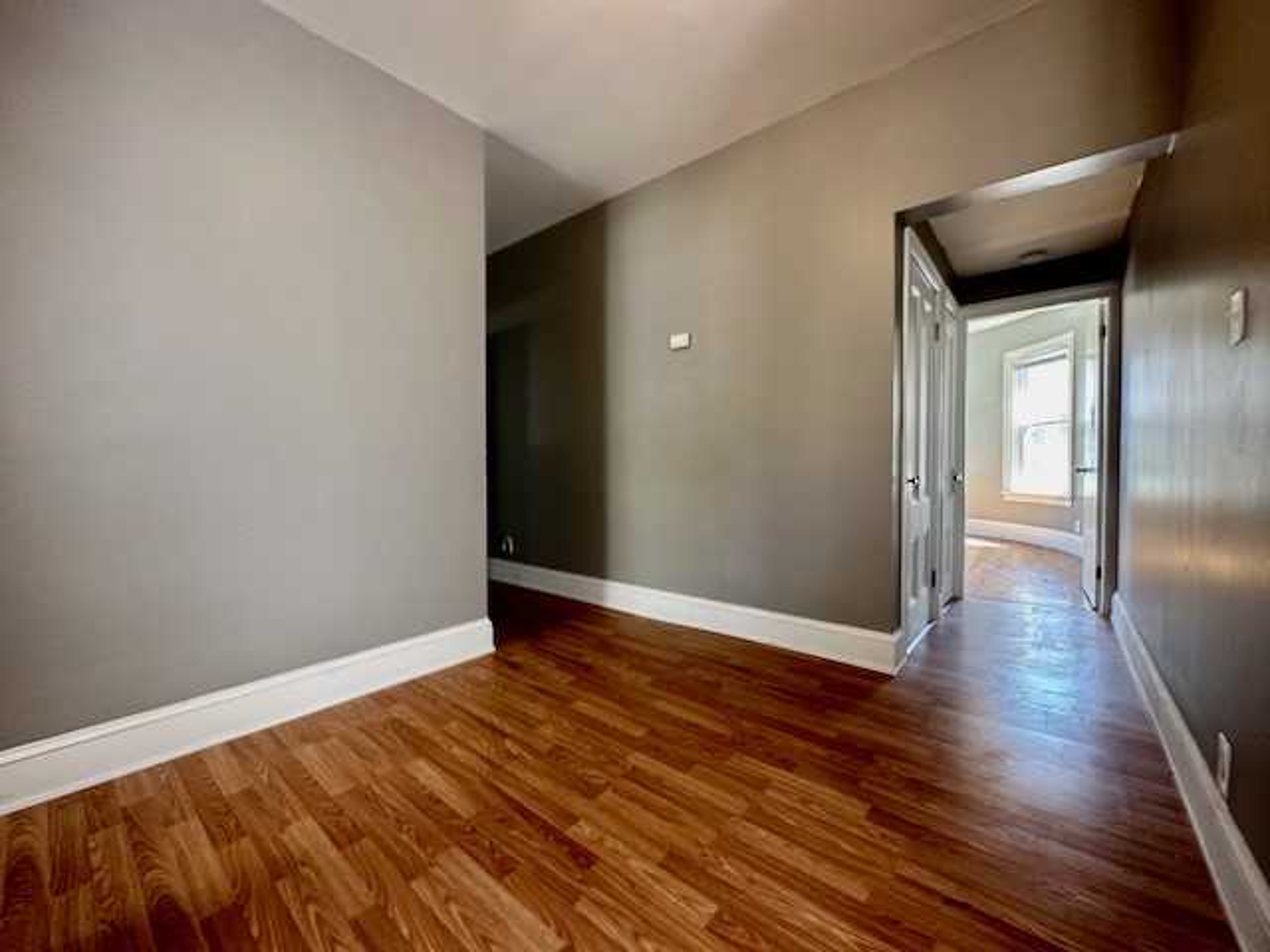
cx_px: 635
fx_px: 514
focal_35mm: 14
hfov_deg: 102.1
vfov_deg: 85.7
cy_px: 476
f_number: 2.2
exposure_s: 1/60
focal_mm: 2.22
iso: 200
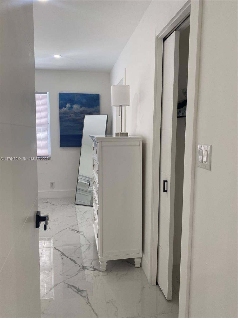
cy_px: 159
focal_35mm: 26
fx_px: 238
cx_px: 119
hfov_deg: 53.1
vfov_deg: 67.3
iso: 125
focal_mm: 4.25
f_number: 1.8
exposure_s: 1/120
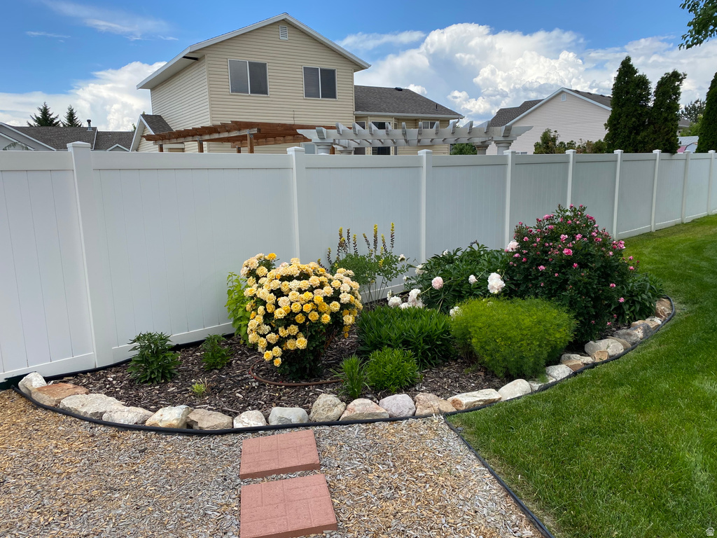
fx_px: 539
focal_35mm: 26
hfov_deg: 67.3
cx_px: 358
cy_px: 269
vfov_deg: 53.1
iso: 32
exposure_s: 1/1464
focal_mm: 4.25
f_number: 1.8
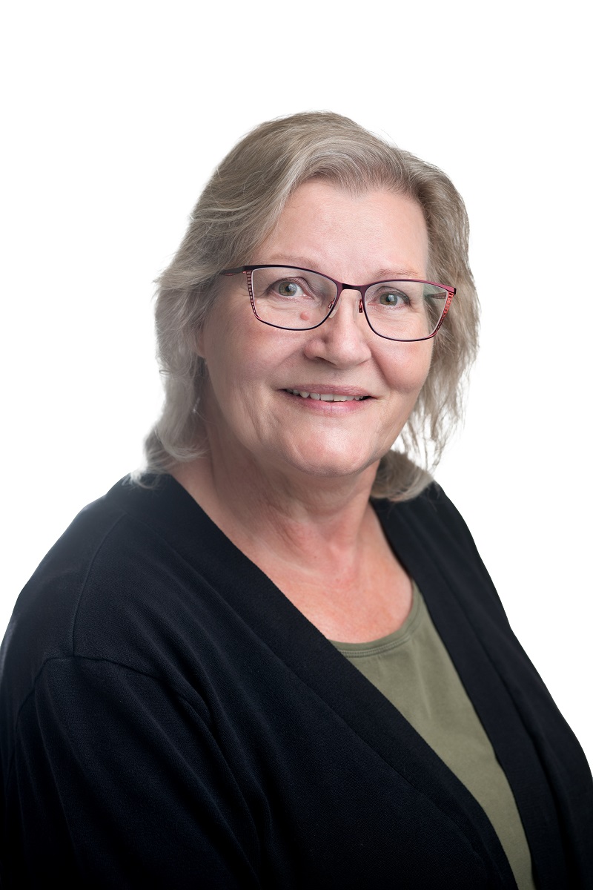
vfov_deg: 18.3
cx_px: 296
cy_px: 445
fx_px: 2767
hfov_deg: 12.2
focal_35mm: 112
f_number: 4
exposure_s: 1/200
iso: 250
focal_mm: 112
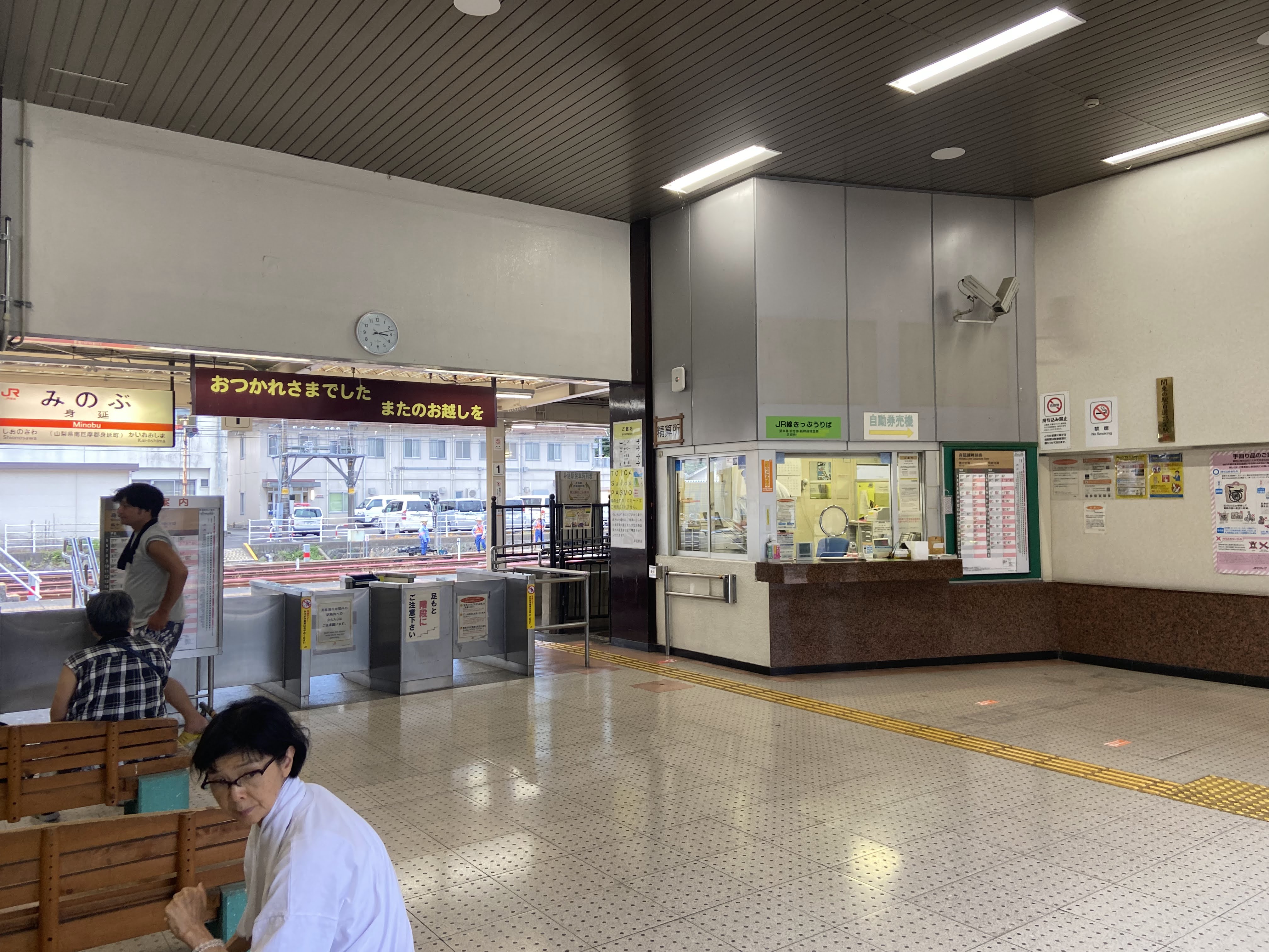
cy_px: 476
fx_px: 953
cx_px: 634
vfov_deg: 53.1
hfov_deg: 67.3
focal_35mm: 26
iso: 100
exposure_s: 1/100
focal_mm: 4.25
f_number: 1.8
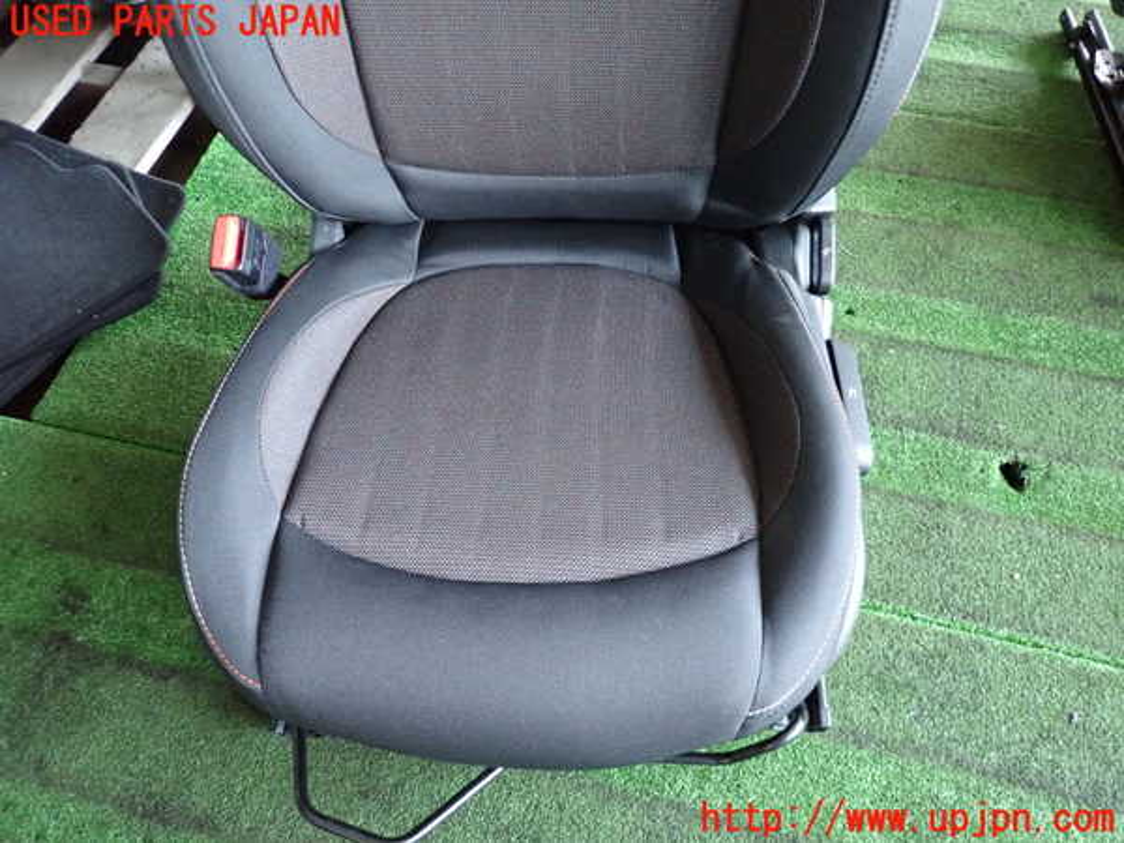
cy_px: 422
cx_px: 562
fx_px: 812
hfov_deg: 69.4
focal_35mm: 25
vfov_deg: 54.9
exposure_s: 1/100
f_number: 2
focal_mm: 4.5
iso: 1000
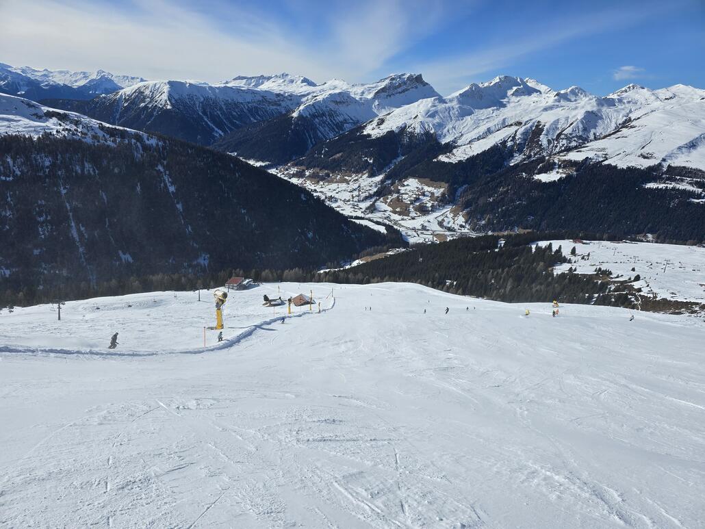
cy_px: 264
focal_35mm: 23
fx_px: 469
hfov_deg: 73.9
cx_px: 352
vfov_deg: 58.9
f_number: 1.7
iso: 12
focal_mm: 6.3
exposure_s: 1/1614
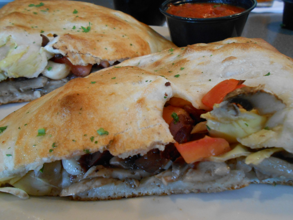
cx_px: 146
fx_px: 254
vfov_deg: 46.8
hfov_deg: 60.0
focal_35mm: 30
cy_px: 110
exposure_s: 1/30
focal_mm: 5.3
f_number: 3.8
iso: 400
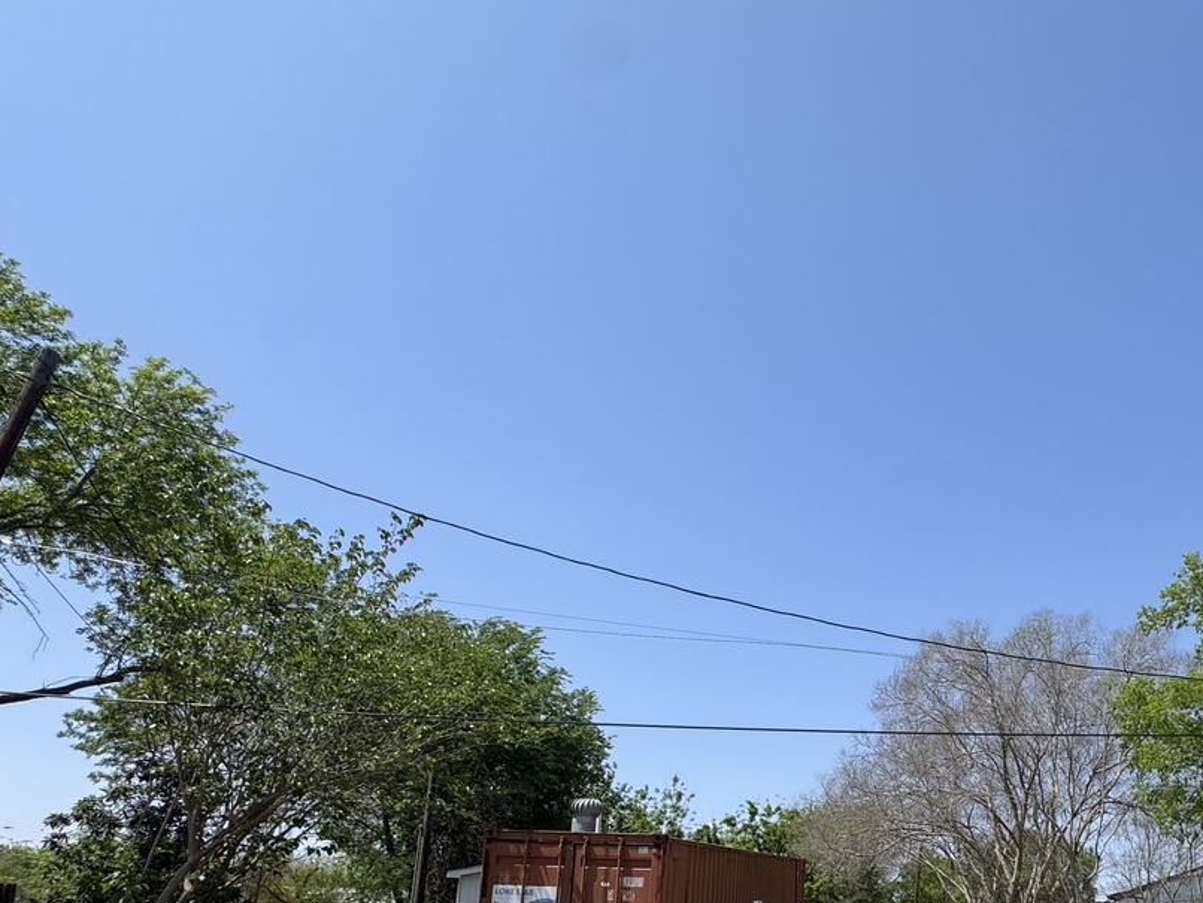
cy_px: 752
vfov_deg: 50.7
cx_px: 869
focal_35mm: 25
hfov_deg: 66.0
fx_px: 869
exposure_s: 1/1832
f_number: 2.2
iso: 50
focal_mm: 2.22
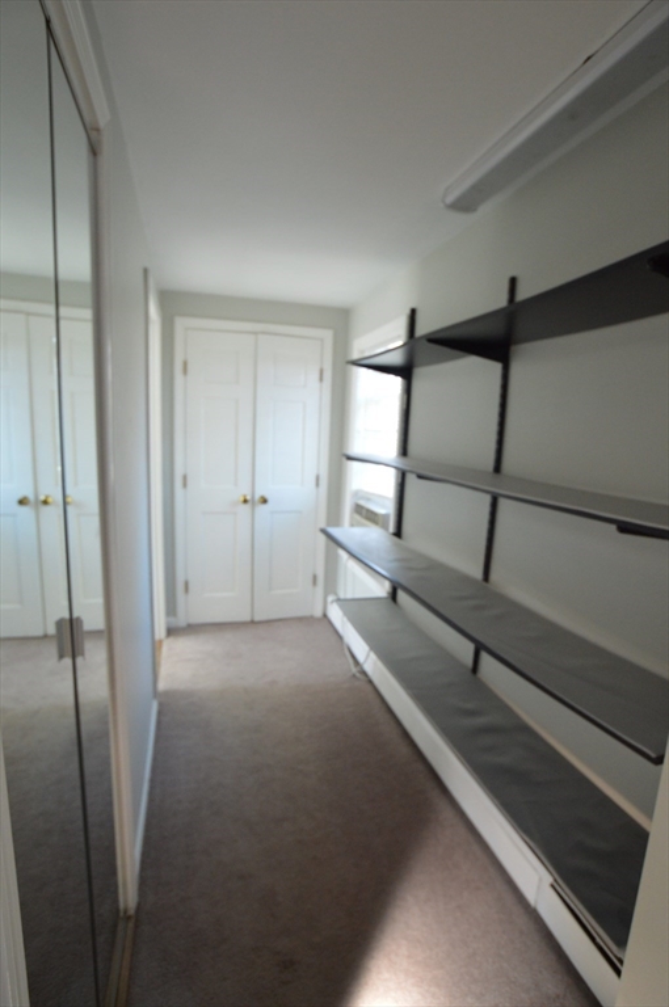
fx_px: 461
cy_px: 504
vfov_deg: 95.1
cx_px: 334
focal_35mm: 16
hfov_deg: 71.9
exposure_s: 1/60
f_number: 4.5
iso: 1000
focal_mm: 11
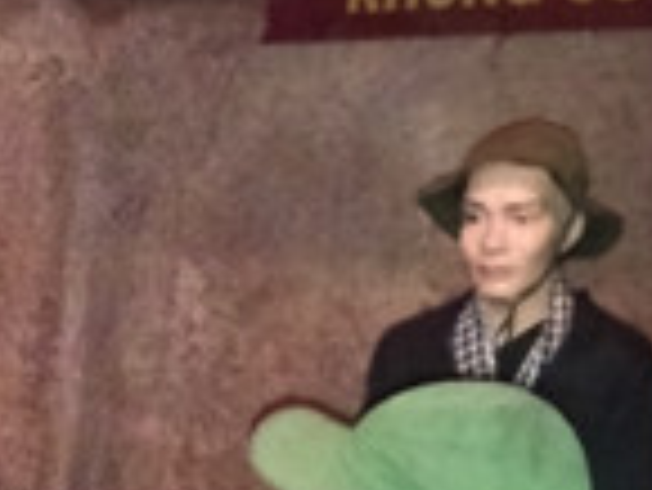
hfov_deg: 18.5
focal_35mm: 100
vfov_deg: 14.5
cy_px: 537
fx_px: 1885
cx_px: -148
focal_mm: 4.22
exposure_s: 1/8
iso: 8000
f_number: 1.8
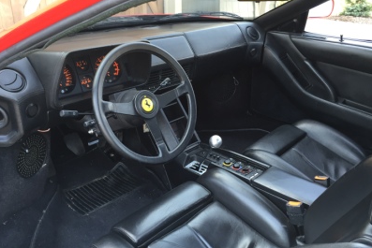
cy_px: 137
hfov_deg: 55.8
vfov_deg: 38.9
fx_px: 351
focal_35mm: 34
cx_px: 193
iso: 32
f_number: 2.2
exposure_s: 1/30
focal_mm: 4.15
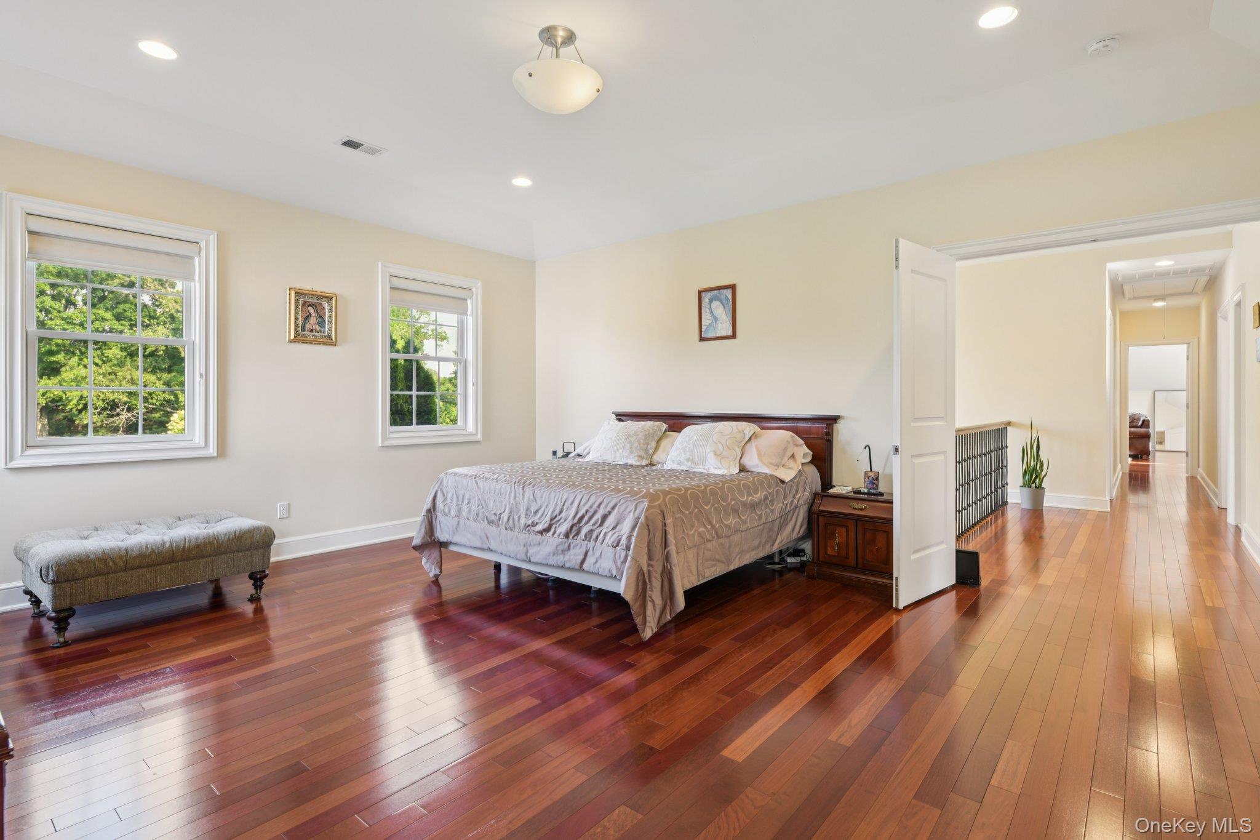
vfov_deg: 67.4
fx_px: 630
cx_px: 630
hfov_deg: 90.0
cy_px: 420
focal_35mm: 18
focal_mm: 18
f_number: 8
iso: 200
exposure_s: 1/3
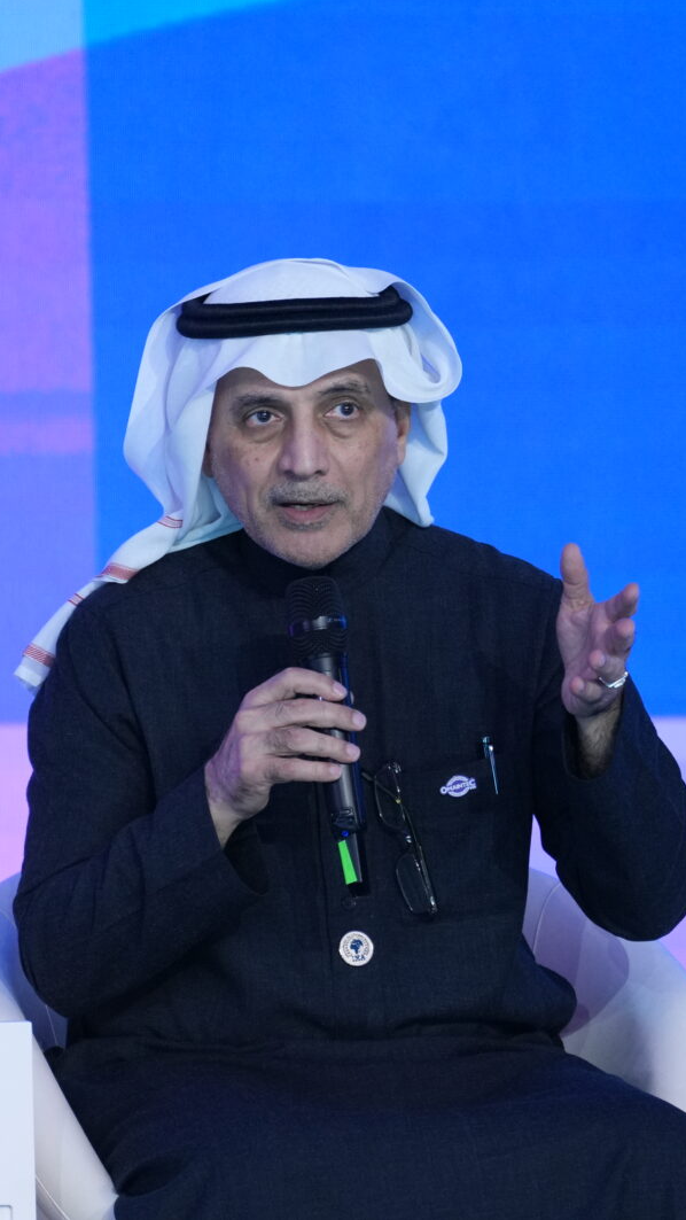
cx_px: 312
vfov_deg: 4.6
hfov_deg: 2.6
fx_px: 15295
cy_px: 609
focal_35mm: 473
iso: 1000
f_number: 2.8
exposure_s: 1/200
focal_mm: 200
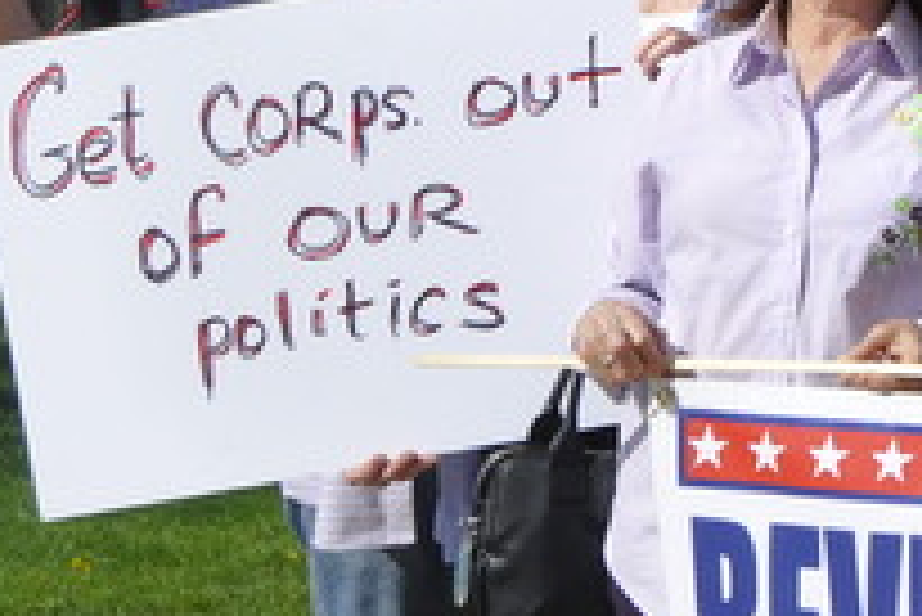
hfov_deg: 12.5
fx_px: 3896
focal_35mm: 152
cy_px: 135
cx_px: 1556
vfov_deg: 9.0
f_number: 10
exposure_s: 1/400
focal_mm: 26
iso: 200
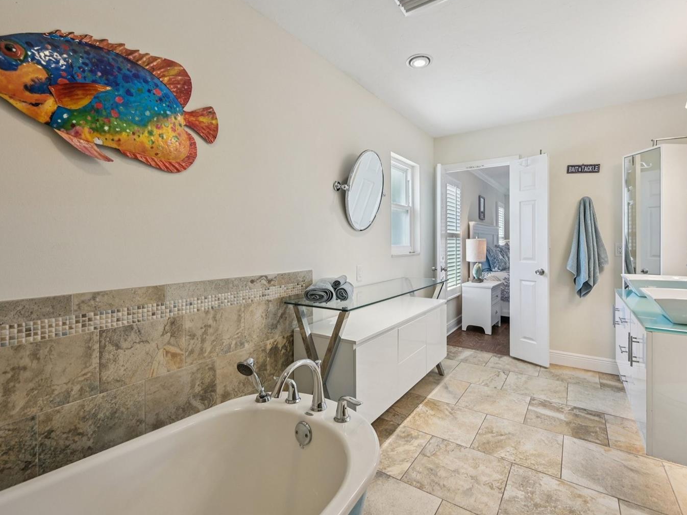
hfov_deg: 94.4
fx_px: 317
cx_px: 359
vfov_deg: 78.1
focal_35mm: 16
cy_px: 249
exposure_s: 1/40
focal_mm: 14
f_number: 8
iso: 400
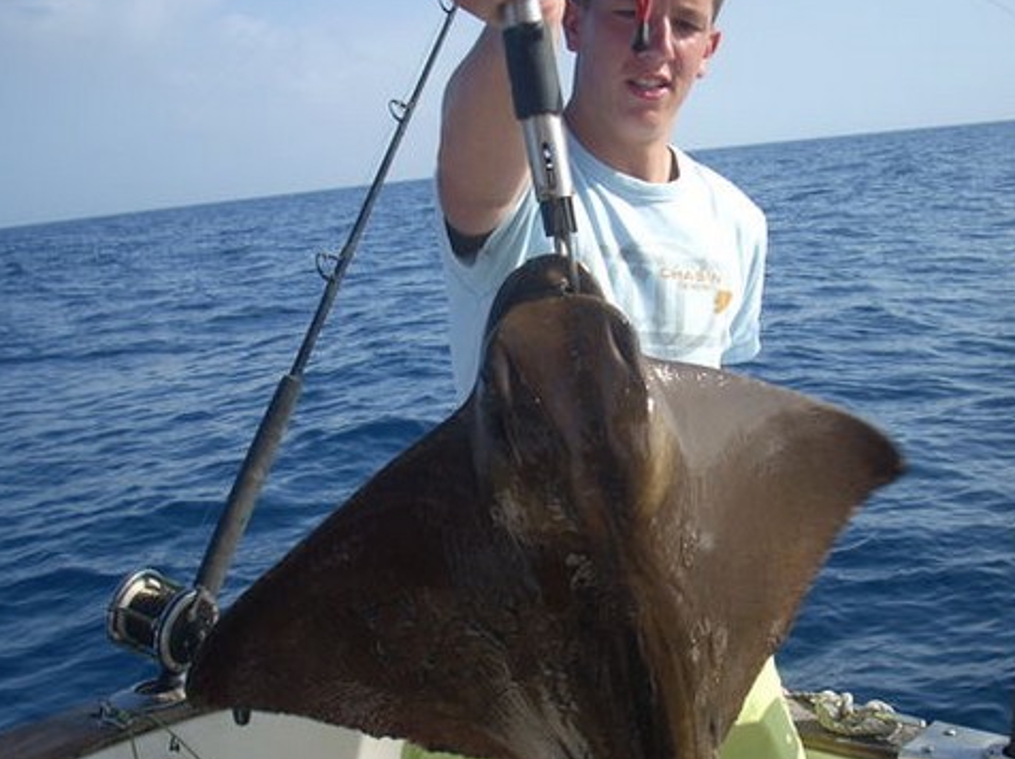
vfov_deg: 29.6
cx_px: 550
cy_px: 373
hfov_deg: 38.9
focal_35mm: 49
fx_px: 1435
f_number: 5.6
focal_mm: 6.2
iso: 64
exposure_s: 1/220
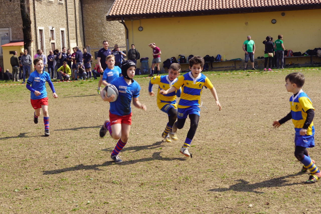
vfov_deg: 16.5
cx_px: 160
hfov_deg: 24.6
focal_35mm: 82
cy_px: 107
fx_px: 735
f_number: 10
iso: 100
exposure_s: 1/125
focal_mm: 55
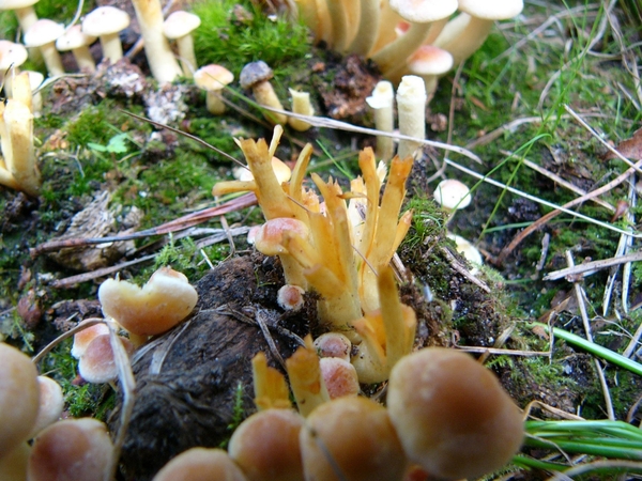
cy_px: 240
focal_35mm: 36
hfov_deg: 51.4
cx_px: 321
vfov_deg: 39.7
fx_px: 668
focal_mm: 6
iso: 100
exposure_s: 1/40
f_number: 2.8
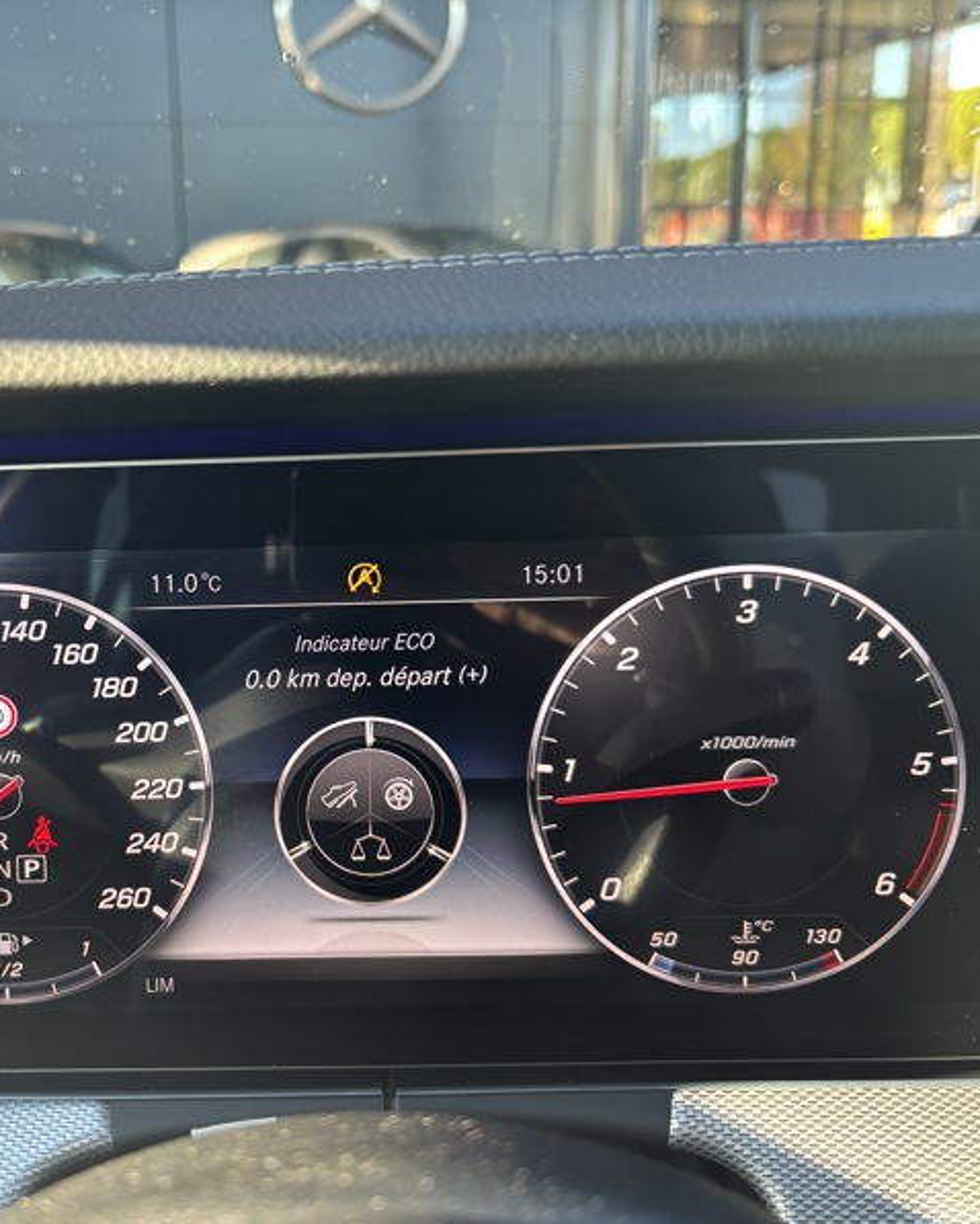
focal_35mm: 34
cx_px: 305
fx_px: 1232
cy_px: 613
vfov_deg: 52.8
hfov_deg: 42.6
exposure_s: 1/121
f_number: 1.6
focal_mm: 5.96
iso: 100
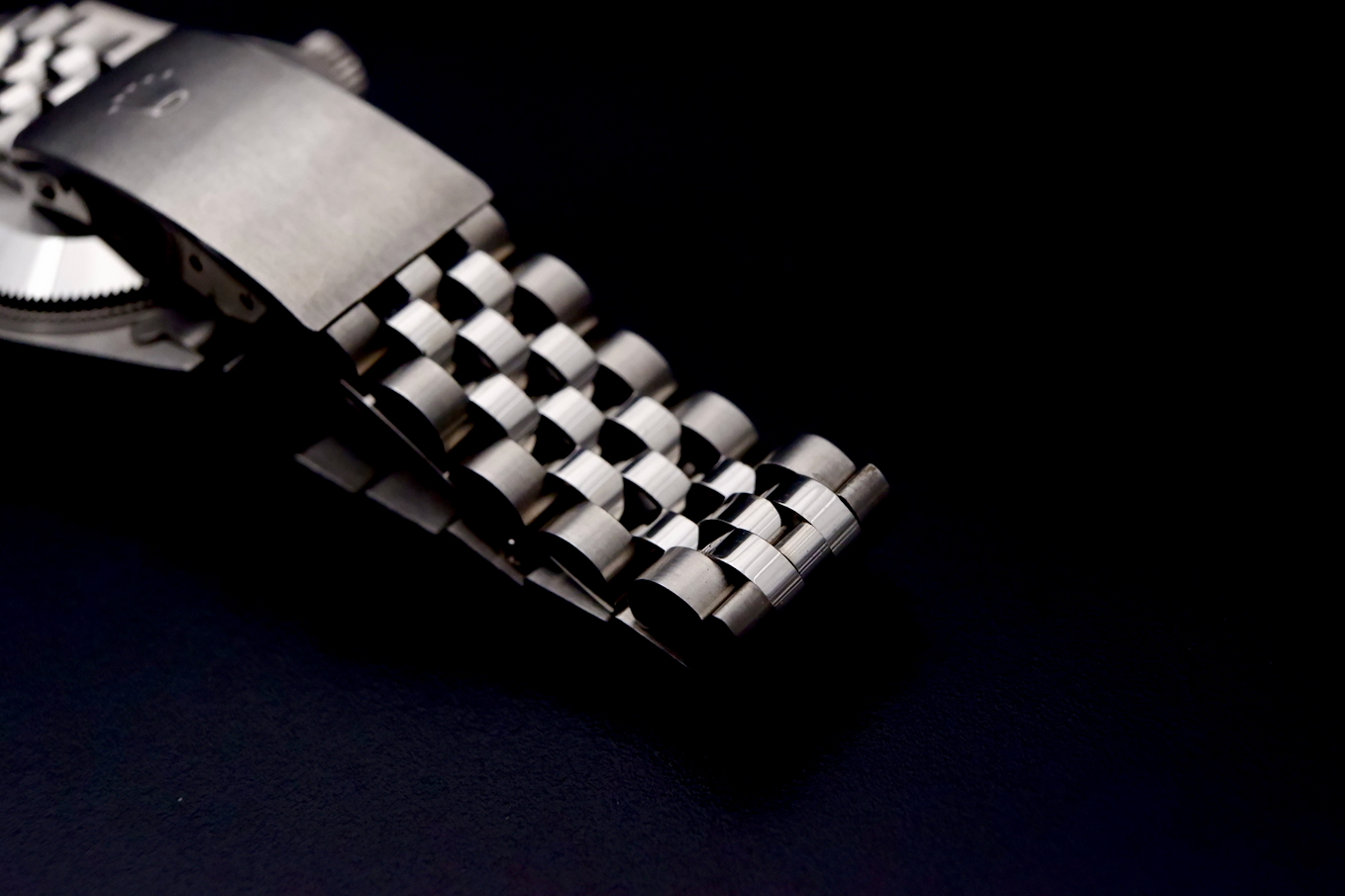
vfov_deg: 31.9
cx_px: 672
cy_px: 448
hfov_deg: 46.4
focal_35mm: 42
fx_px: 1569
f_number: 8
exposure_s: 1/4000
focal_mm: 28.9
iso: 6400
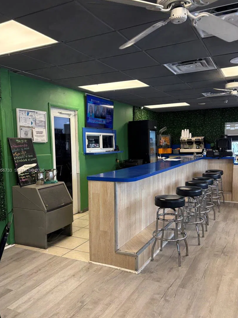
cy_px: 171
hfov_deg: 48.2
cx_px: 123
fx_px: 266
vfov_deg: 61.6
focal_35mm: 29
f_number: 1.6
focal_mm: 5.96
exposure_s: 1/123
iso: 125
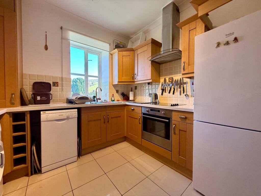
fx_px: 106
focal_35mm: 14
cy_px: 98
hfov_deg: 102.1
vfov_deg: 85.7
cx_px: 130
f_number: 2.2
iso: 125
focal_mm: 2.22
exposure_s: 1/100
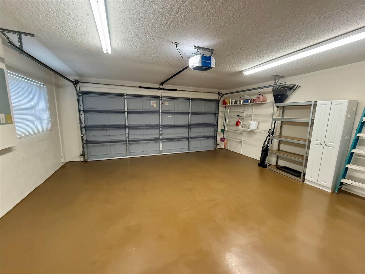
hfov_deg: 102.1
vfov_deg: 85.7
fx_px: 148
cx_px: 182
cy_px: 137
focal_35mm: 14
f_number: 2.2
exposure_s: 1/120
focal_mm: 2.22
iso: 640
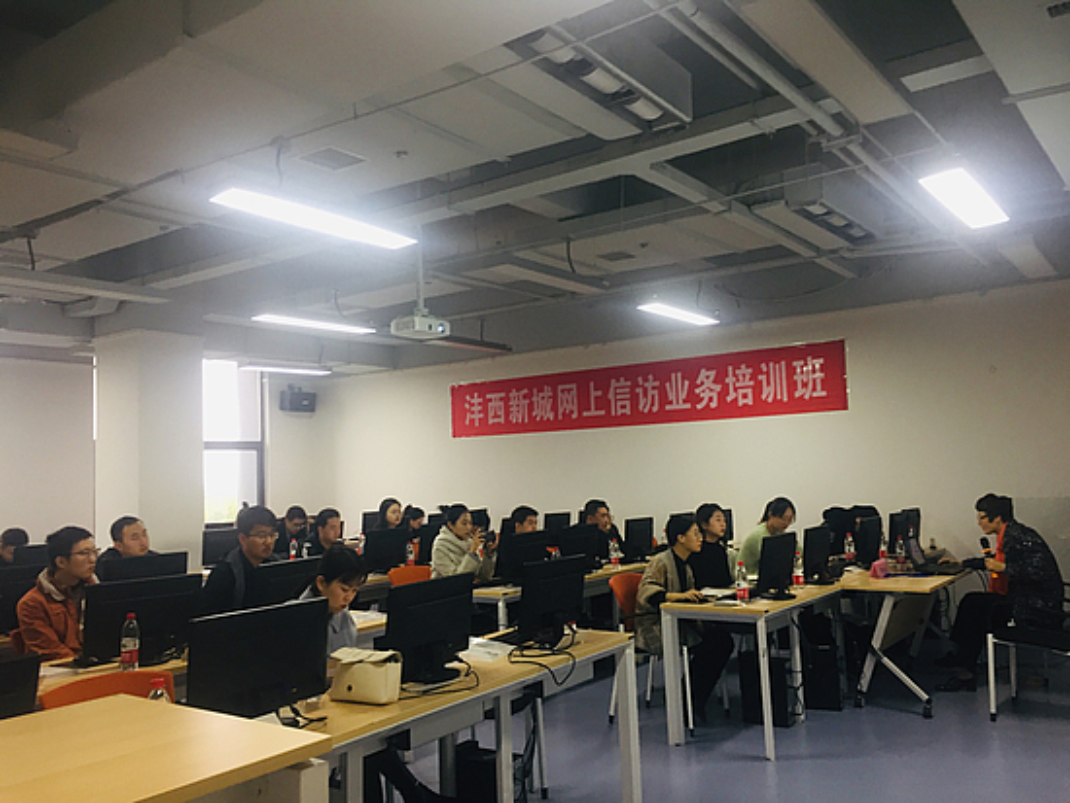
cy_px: 402
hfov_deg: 61.6
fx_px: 897
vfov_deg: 48.3
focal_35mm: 29
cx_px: 535
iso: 80
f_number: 2.2
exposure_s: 1/33
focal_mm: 4.15
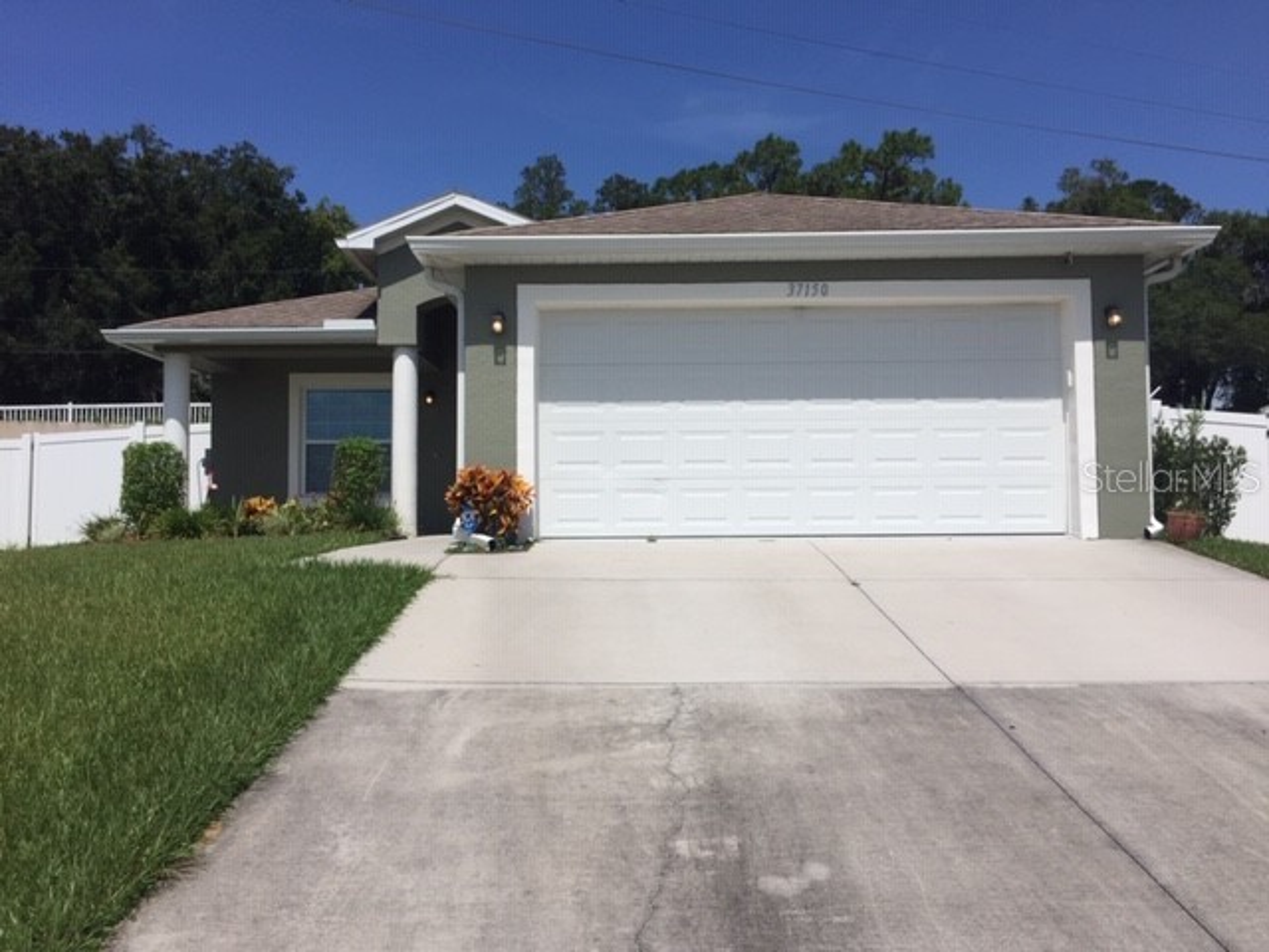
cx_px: 634
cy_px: 476
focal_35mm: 29
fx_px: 1063
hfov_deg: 61.7
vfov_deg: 48.2
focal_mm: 4.15
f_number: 2.2
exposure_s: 1/5650
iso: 32
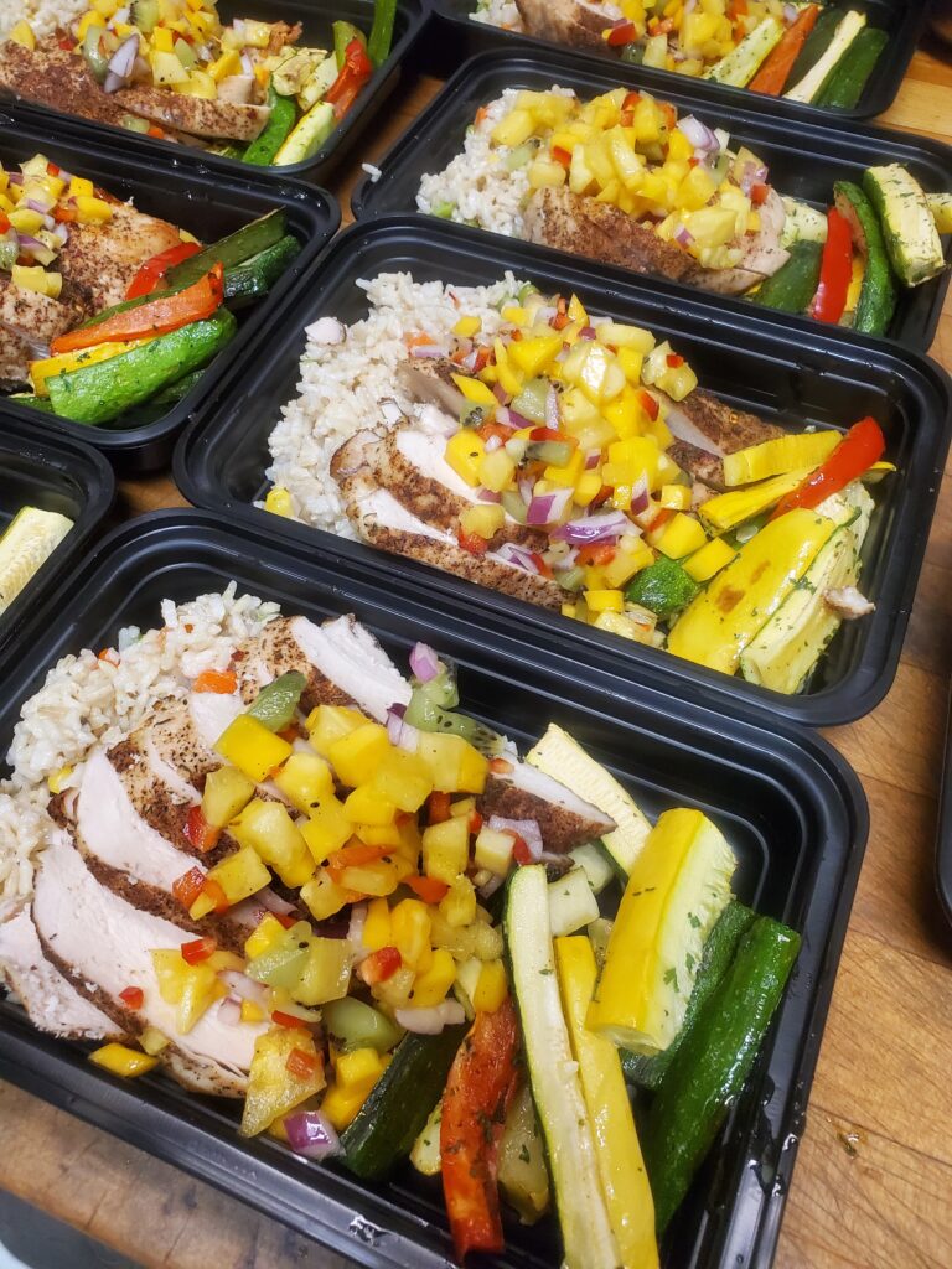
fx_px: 953
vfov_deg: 67.3
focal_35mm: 26
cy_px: 634
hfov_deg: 53.1
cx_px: 476
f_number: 2.4
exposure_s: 1/39
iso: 640
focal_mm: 4.3
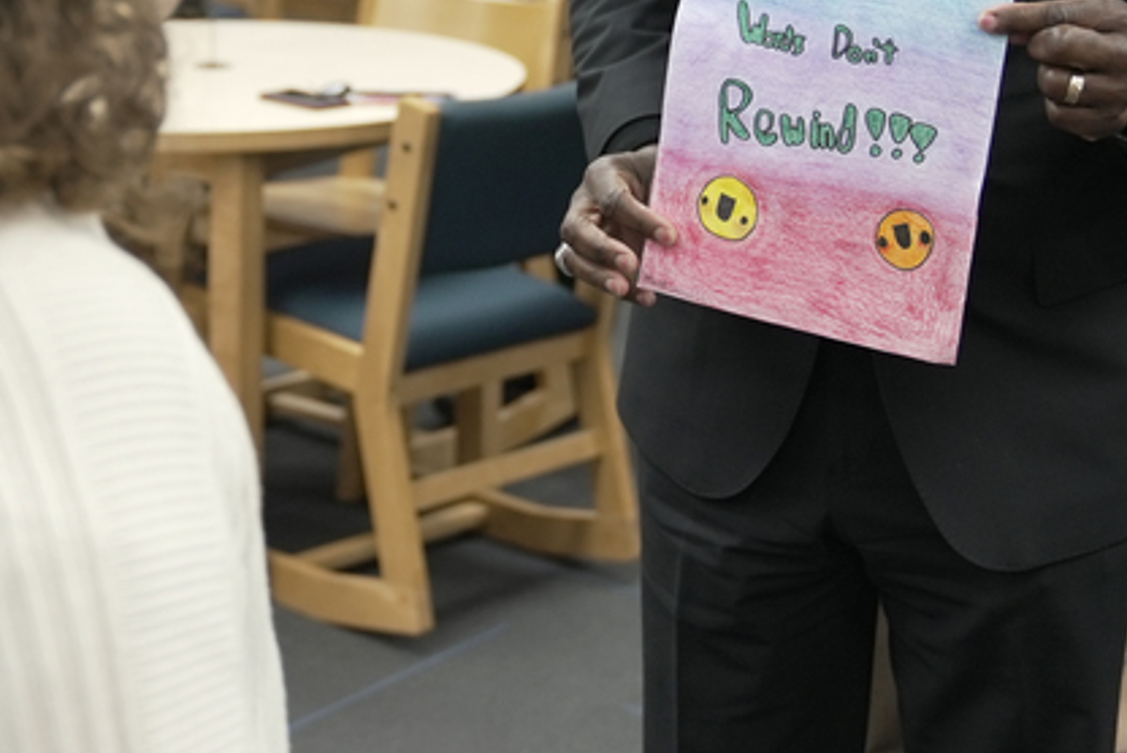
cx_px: 490
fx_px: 2851
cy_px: -76
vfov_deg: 14.7
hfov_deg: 22.3
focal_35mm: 91
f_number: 2.8
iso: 800
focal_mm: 37
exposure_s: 1/125
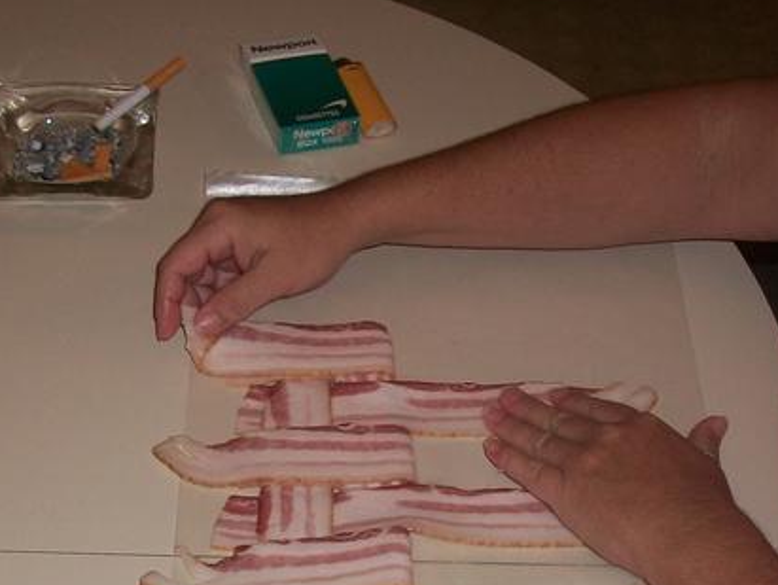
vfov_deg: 20.5
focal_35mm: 70
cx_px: 320
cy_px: 548
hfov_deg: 27.7
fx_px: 1575
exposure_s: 1/60
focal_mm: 5.7
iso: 80
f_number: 2.9
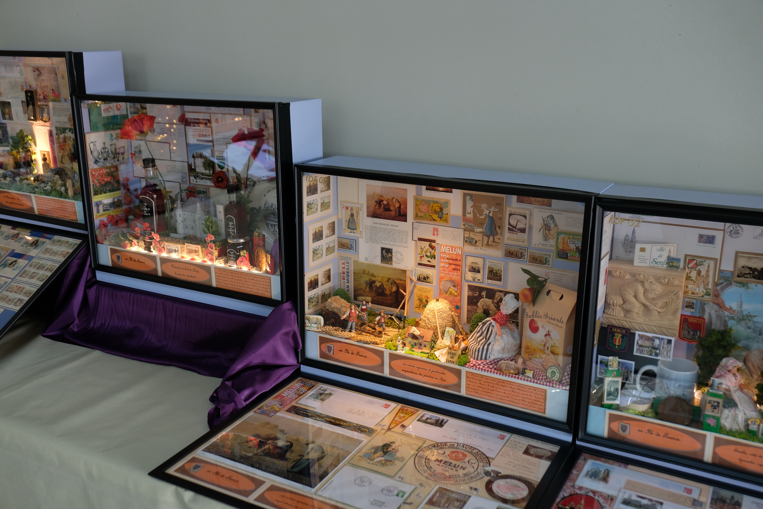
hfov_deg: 55.8
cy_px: 254
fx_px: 721
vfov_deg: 38.9
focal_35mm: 34
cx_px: 382
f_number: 4
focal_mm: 22.4
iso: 640
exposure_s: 1/60
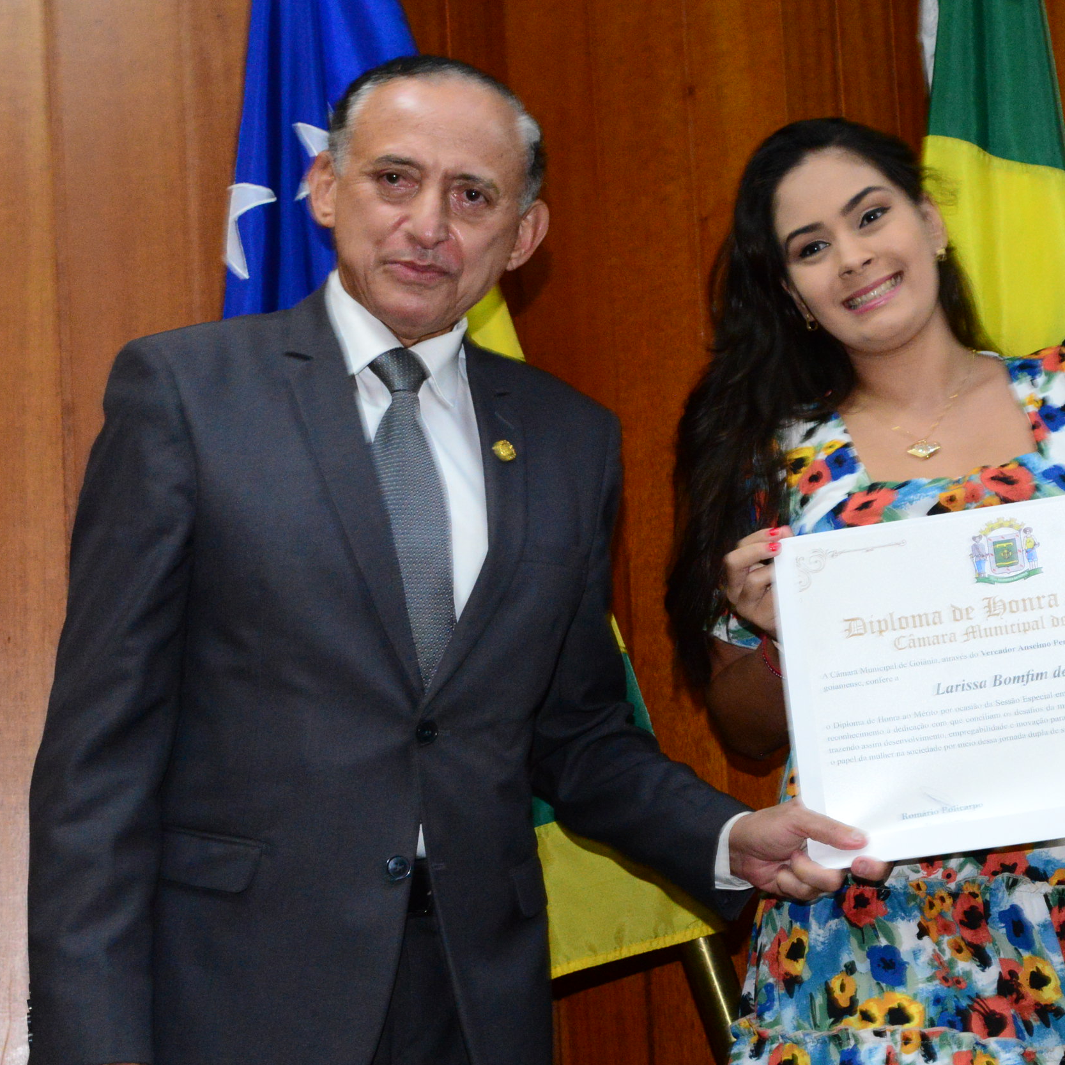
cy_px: 555
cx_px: 779
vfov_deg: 19.5
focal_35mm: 89
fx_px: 3098
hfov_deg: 19.4
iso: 6400
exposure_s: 1/60
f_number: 8
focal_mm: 58
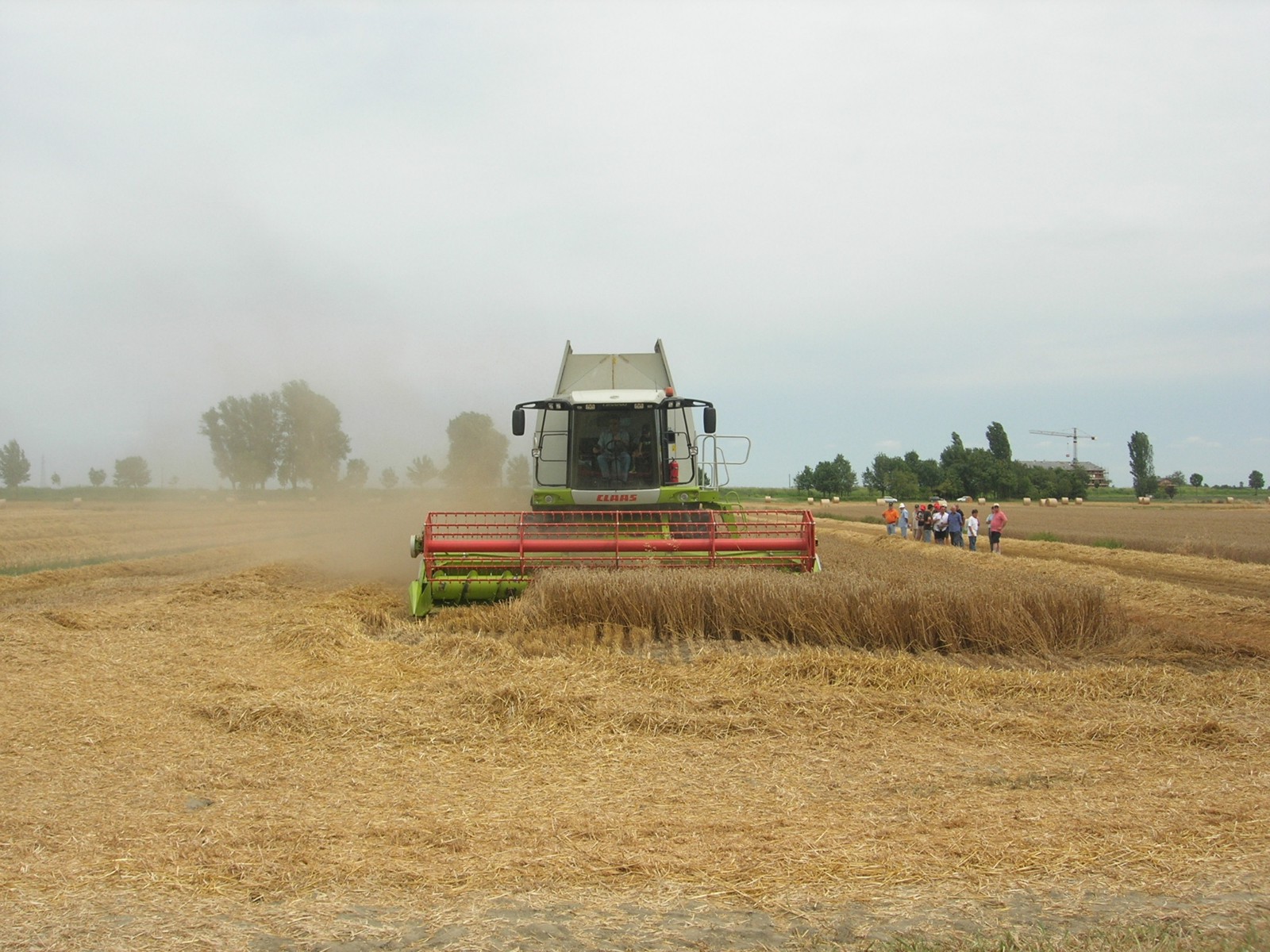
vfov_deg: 37.7
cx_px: 635
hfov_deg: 49.0
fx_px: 1394
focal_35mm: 38
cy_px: 476
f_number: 4.8
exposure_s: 1/641
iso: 64
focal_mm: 7.8
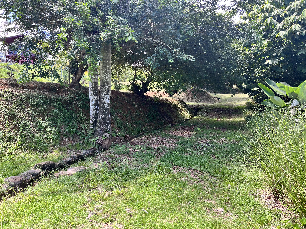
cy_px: 114
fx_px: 230
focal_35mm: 26
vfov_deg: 53.1
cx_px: 153
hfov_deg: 67.3
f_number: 1.5
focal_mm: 5.7
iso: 50
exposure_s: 1/404
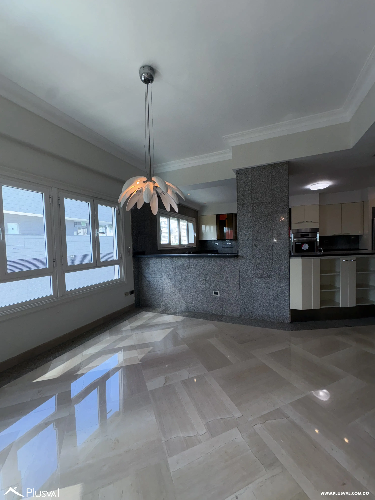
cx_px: 188
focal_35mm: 14
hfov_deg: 85.7
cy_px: 250
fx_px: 202
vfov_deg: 102.1
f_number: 2.2
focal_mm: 2.22
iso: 32
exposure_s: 1/178
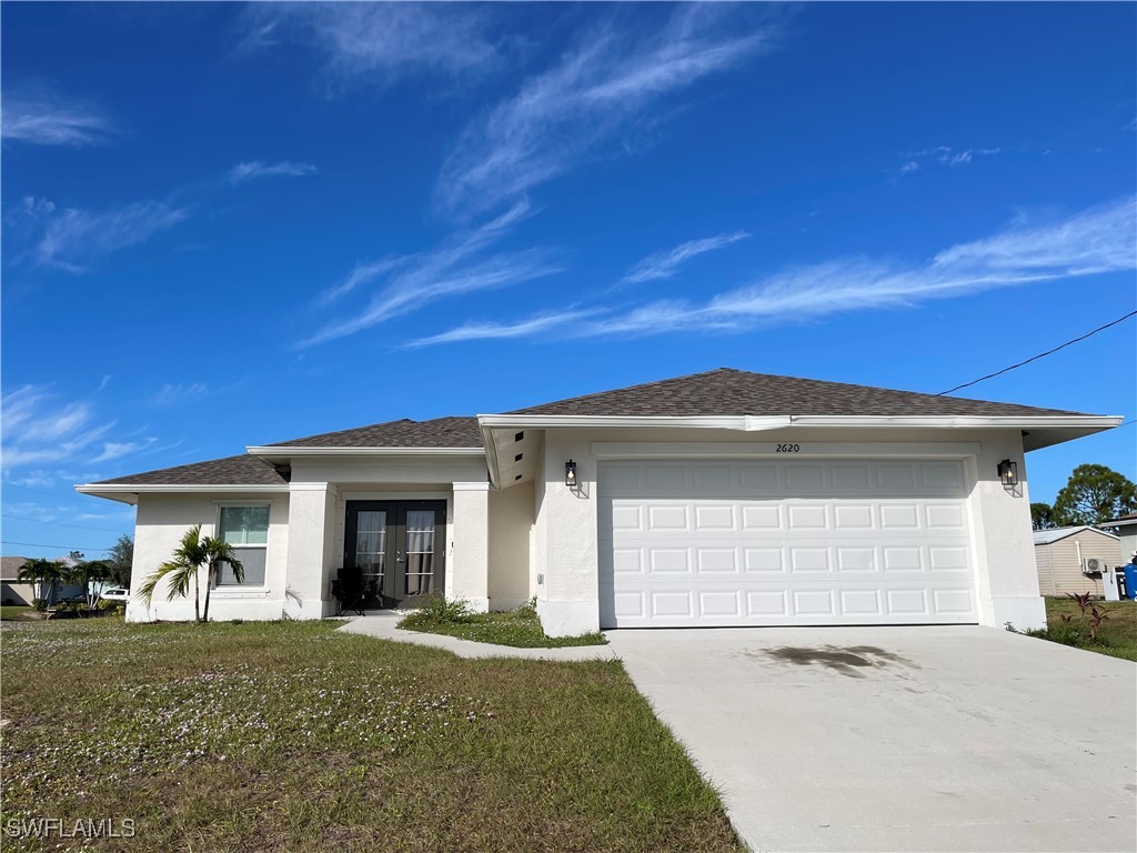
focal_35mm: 26
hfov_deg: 67.3
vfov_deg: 53.1
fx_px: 854
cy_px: 426
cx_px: 568
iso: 32
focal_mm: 5.1
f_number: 1.6
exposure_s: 1/6250
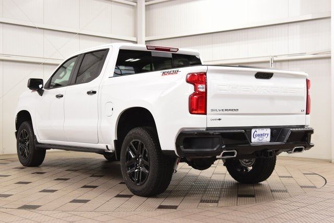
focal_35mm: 54
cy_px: 112
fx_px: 501
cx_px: 167
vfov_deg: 25.1
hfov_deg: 36.9
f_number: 8
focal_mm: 36
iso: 1600
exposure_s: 1/60
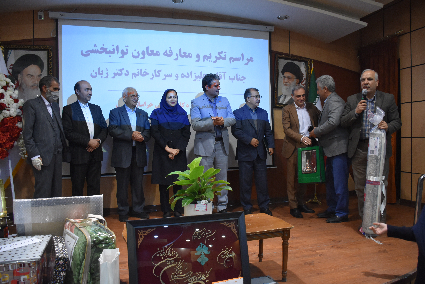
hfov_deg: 67.4
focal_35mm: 27
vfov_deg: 47.9
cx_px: 212
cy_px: 142
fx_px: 319
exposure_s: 1/60
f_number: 4
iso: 1600
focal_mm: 18
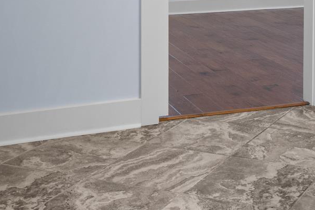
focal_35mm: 80
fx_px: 699
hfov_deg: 24.7
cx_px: 285
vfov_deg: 16.1
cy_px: -69
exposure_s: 1/3
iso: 200
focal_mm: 12.8
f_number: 9
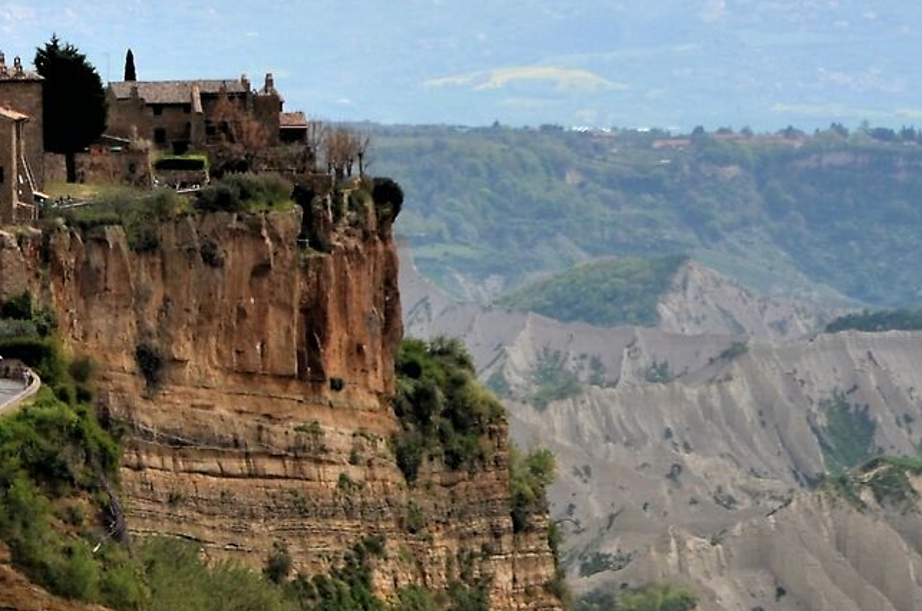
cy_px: 162
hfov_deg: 7.0
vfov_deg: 4.7
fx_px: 7438
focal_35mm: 291
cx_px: -490
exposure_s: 1/250
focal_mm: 52
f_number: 8
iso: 125
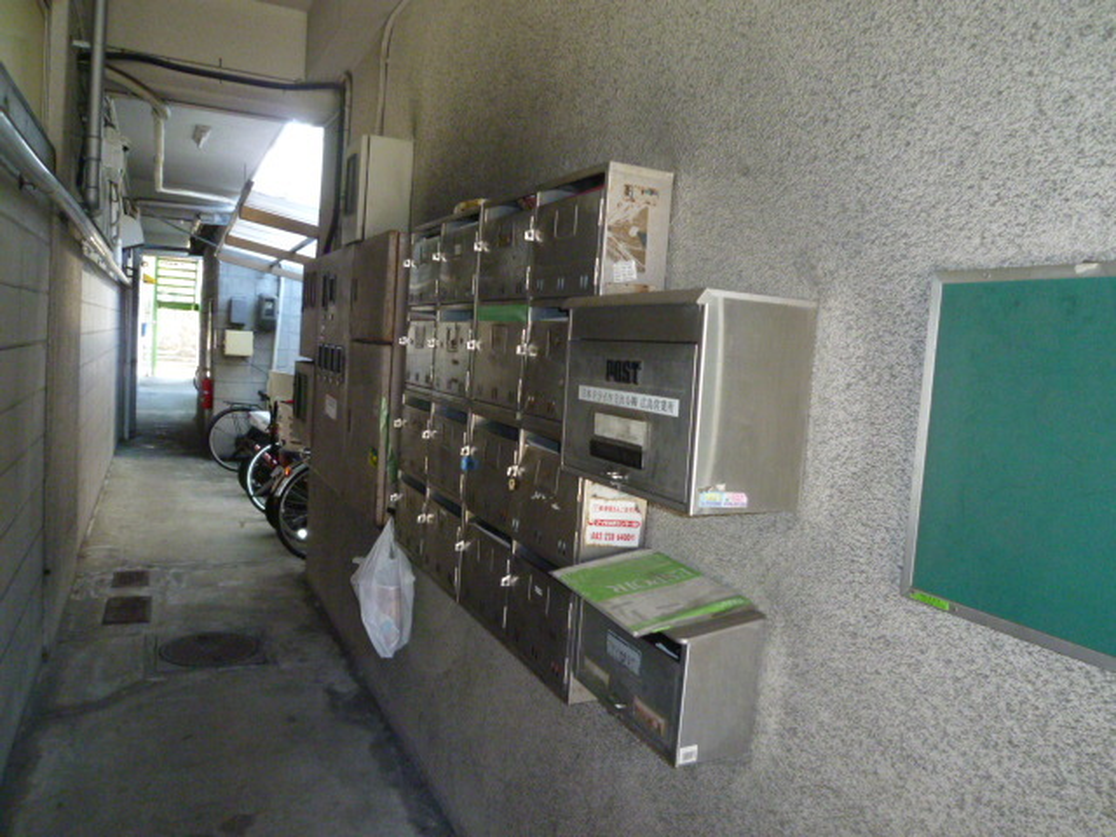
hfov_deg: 69.4
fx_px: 806
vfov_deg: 54.9
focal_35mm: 25
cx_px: 558
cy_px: 418
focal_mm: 4.5
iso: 320
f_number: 2.8
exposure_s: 1/30
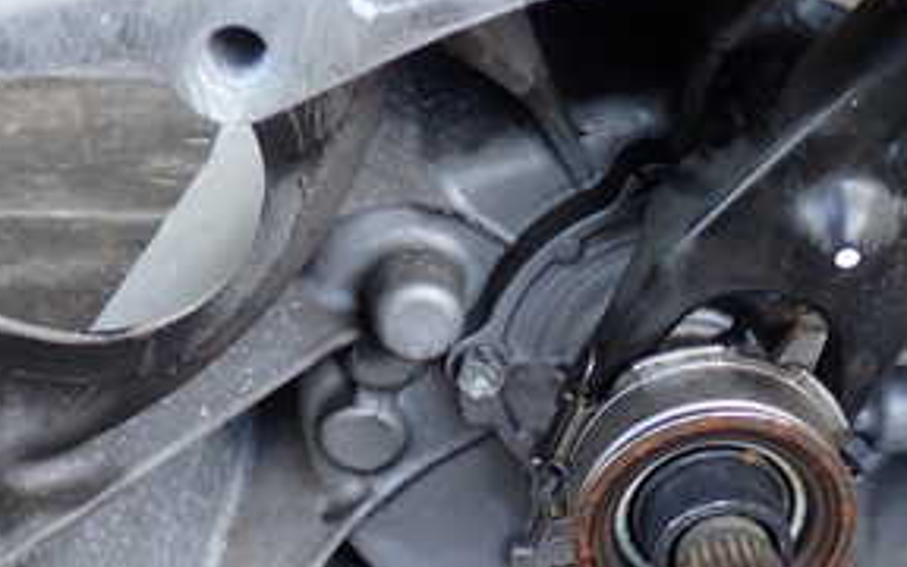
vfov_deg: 15.4
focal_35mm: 84
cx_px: 642
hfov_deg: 24.5
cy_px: 520
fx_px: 2076
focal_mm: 6.83
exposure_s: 1/60
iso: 200
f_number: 2.7
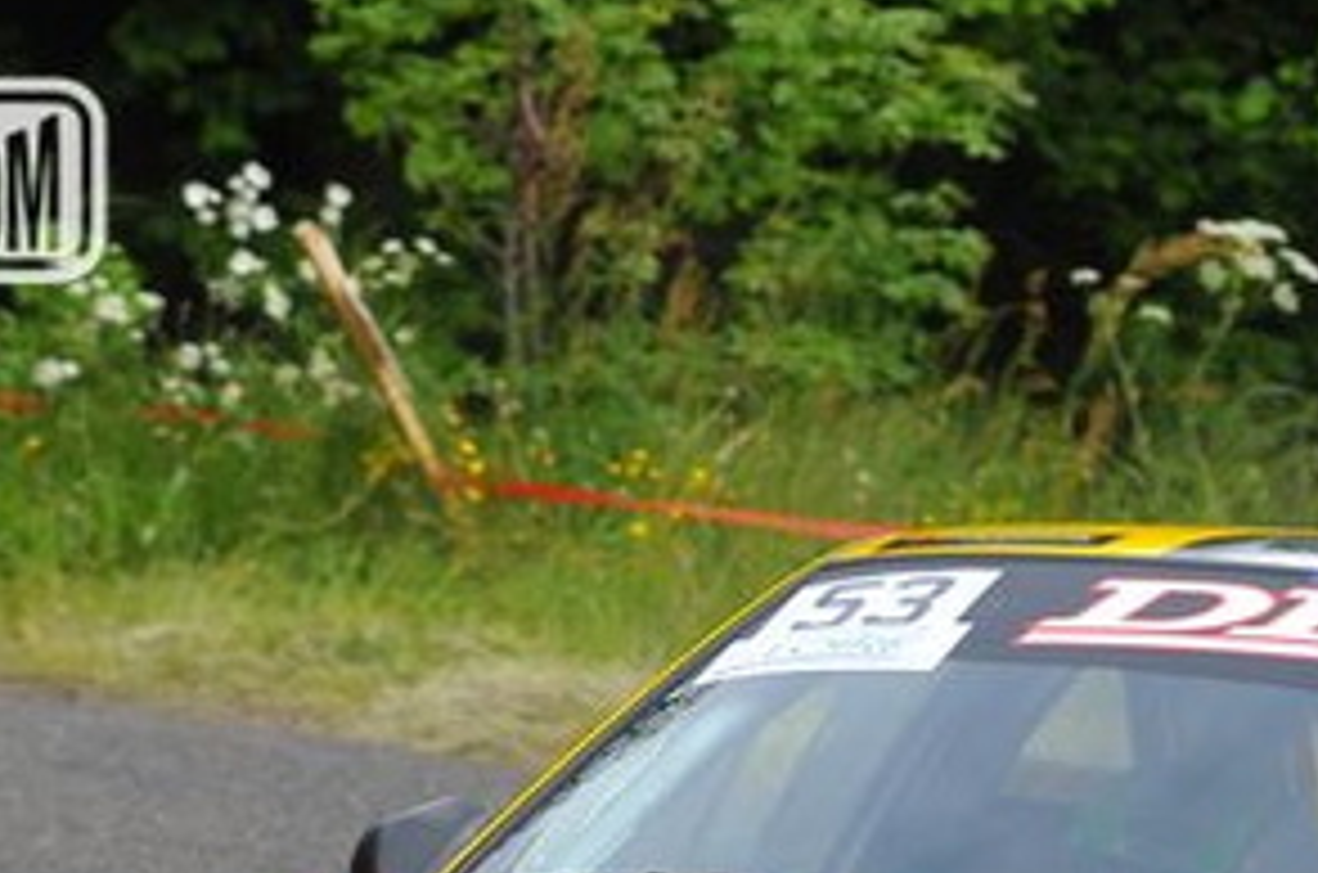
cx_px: 1125
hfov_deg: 5.1
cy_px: 1123
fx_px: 14832
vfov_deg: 3.4
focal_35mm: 406
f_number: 9
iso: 500
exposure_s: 1/800
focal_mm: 100
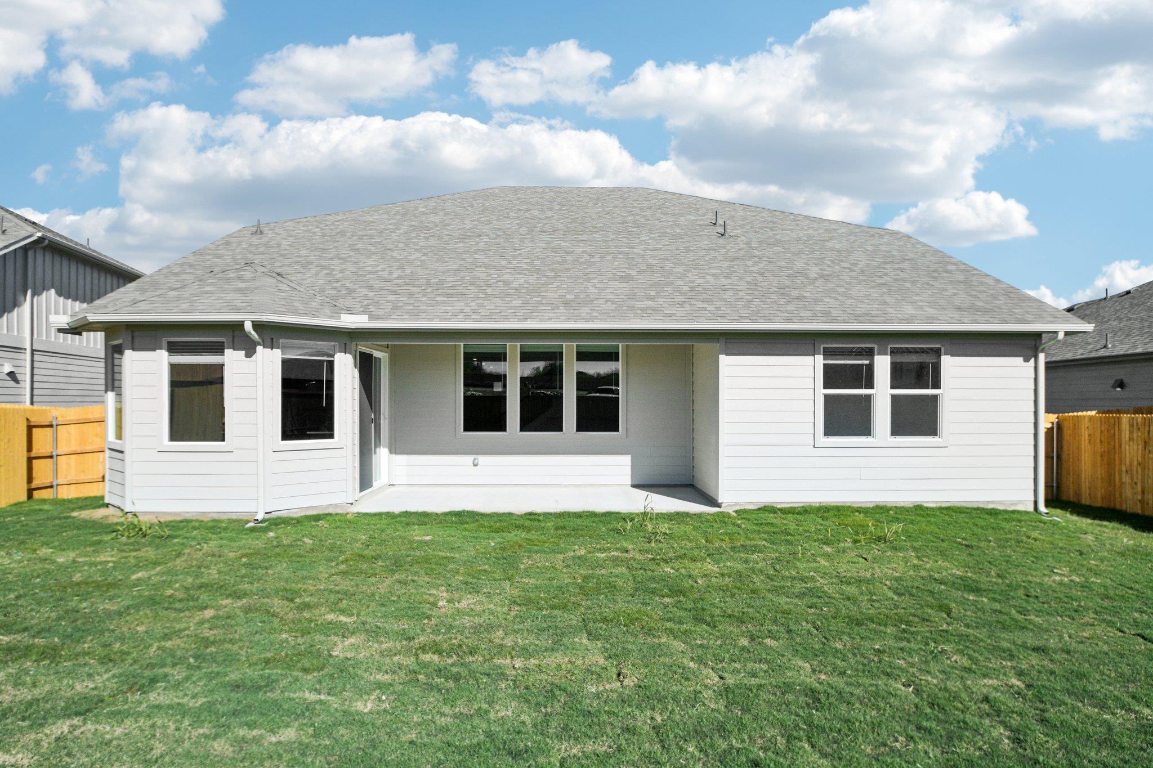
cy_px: 384
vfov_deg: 64.5
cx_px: 576
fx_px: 608
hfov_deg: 86.9
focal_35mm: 19
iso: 400
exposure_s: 1/1250
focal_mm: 13
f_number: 8
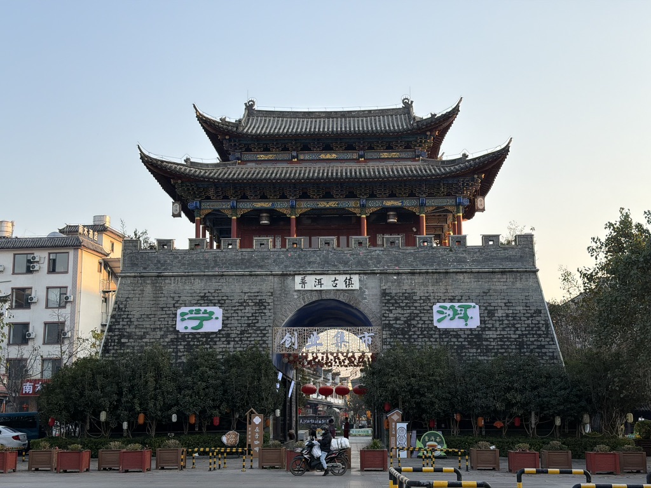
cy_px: 244
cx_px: 326
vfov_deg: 30.3
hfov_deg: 39.7
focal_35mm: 48
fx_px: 903
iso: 64
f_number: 1.78
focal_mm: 6.76
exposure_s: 1/786
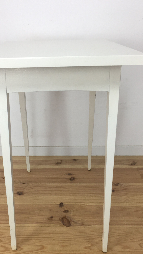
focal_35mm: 39
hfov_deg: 30.3
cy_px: 152
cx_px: 57
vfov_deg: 51.3
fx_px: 263
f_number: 2.2
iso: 32
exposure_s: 1/50
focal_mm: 4.15
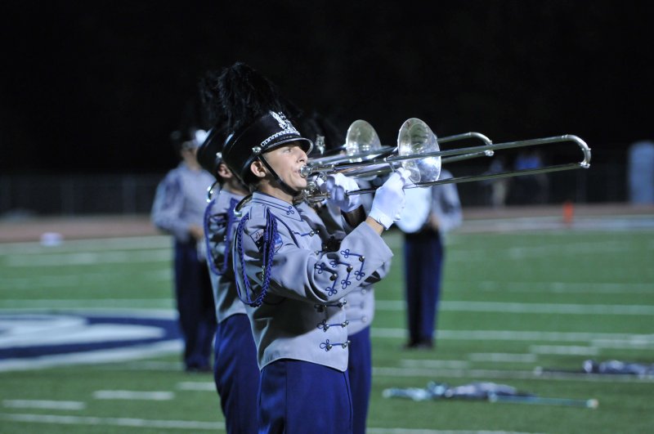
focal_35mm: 188
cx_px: 327
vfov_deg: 7.3
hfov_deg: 11.0
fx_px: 3401
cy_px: 217
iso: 1600
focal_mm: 125
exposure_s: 1/200
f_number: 2.8
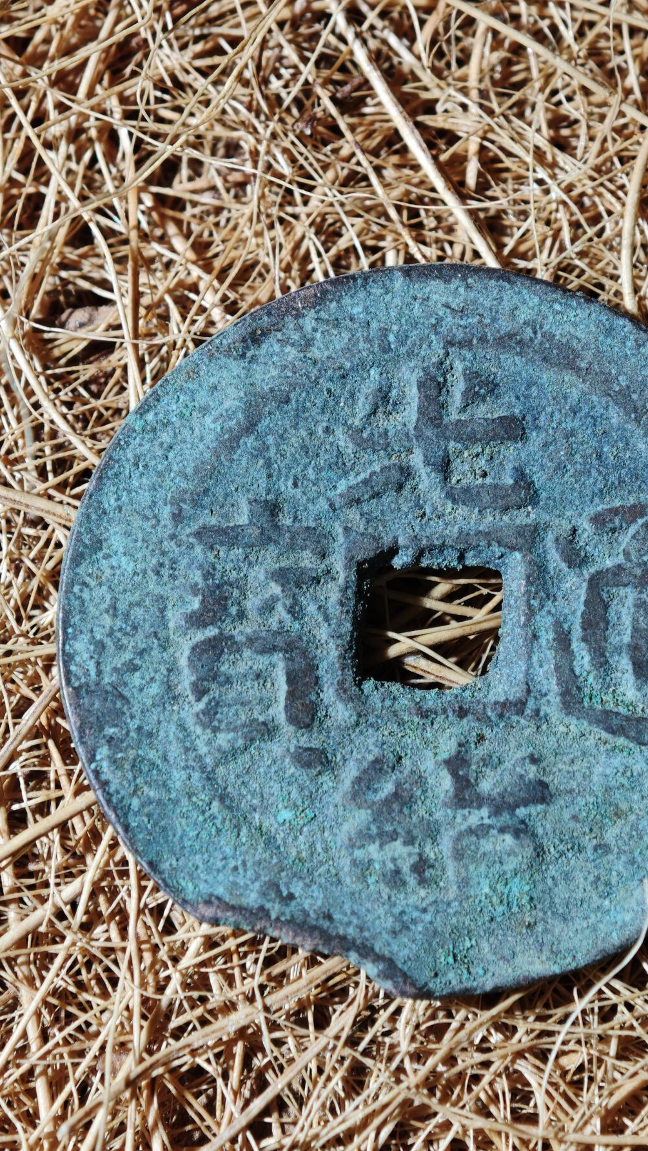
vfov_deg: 21.1
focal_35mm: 101
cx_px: 395
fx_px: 3084
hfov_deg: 12.0
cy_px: 579
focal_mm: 9
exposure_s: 1/100
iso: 250
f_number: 2
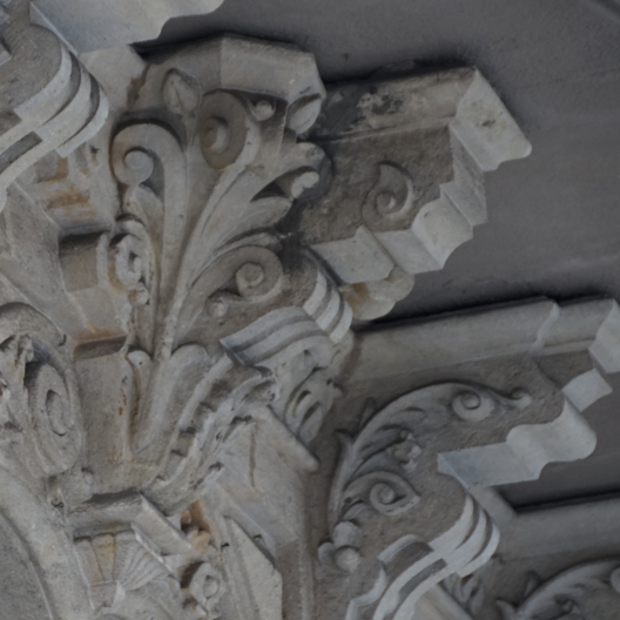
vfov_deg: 7.0
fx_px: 5086
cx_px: 167
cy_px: 311
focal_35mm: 251
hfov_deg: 7.0
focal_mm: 130
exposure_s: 1/200
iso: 1000
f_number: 5.6
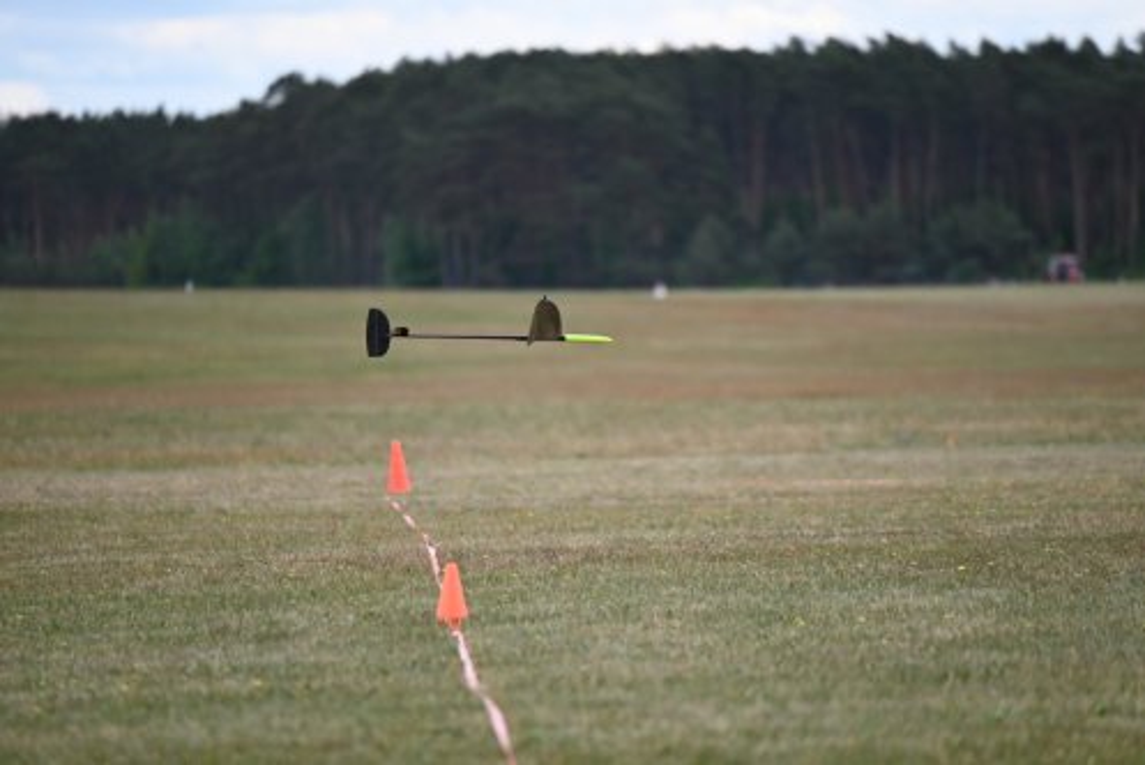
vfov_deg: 3.8
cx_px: 572
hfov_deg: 5.7
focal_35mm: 360
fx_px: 11456
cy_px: 382
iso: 320
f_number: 6.3
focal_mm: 360
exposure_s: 1/640
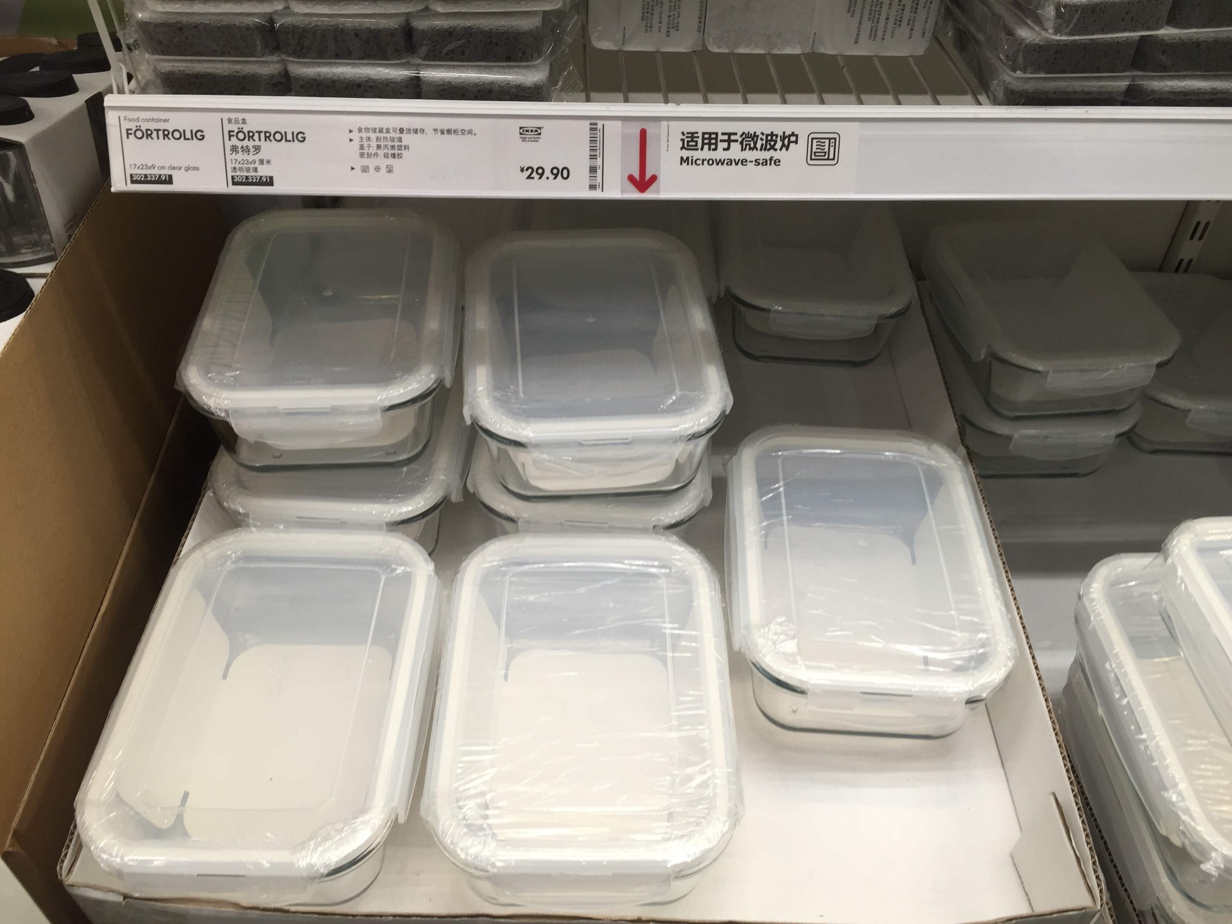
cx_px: 616
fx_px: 1032
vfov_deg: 48.2
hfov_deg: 61.7
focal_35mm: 29
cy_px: 462
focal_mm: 4.15
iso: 40
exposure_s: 1/50
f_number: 2.2
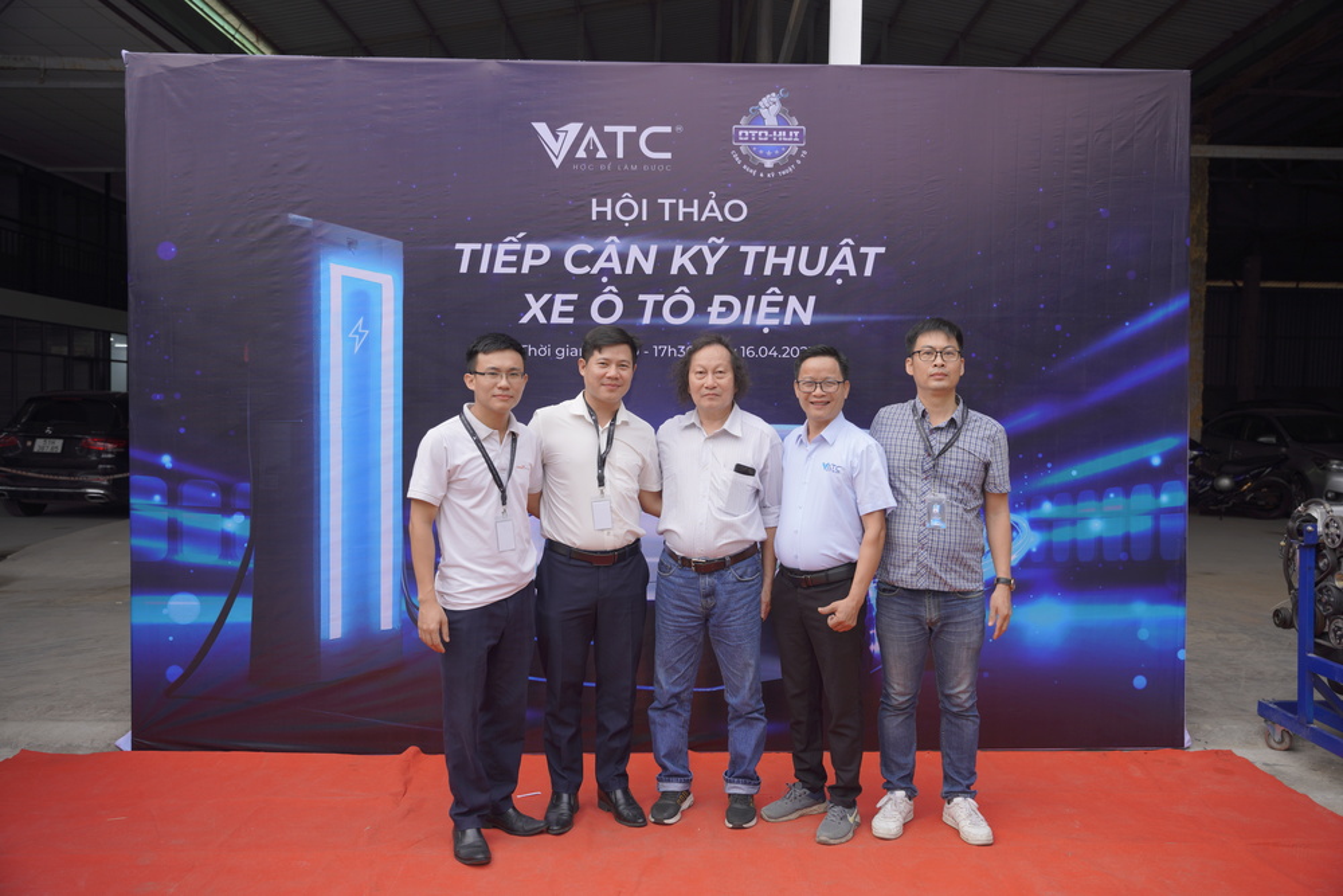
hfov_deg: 60.8
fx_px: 1145
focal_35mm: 31
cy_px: 448
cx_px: 672
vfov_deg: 42.7
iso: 100
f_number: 4
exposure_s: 1/200
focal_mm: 30.7
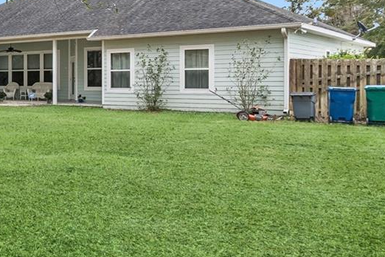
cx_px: -114
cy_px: 77
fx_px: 492
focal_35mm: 46
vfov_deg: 29.0
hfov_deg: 32.4
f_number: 8
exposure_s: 1/100
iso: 200
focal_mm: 10
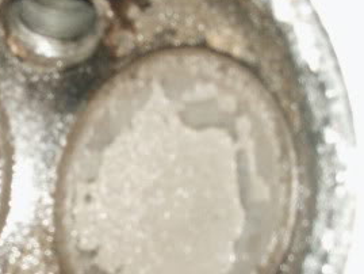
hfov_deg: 14.5
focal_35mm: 133
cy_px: 198
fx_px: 1399
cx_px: -42
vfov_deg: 11.1
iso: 200
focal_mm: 7.2
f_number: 6.7
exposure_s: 1/45
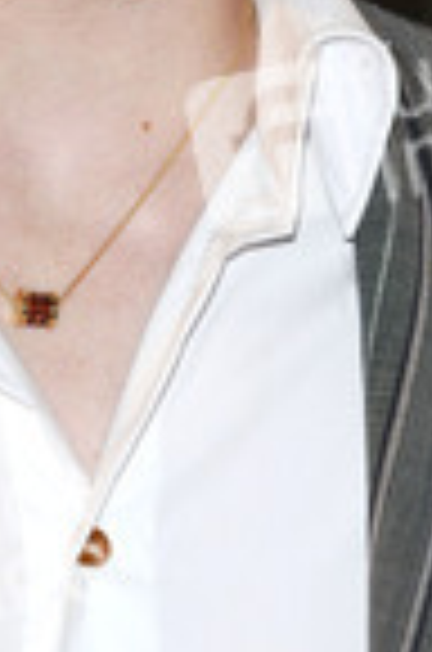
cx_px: 9
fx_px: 10117
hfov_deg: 2.4
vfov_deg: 3.7
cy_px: -99
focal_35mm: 559
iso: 500
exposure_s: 1/200
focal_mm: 135
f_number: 5
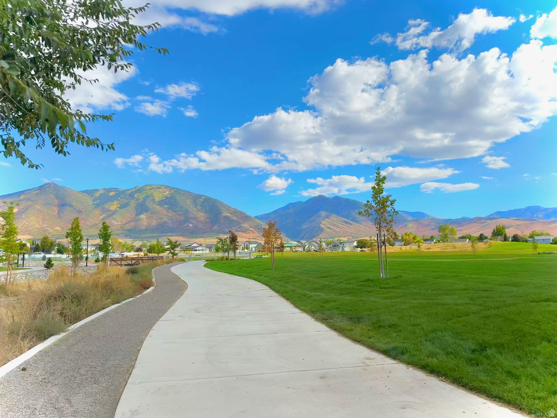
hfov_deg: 71.6
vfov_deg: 56.8
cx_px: 278
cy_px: 209
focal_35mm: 24
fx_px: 386
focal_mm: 6.86
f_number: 1.78
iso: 80
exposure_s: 1/6623
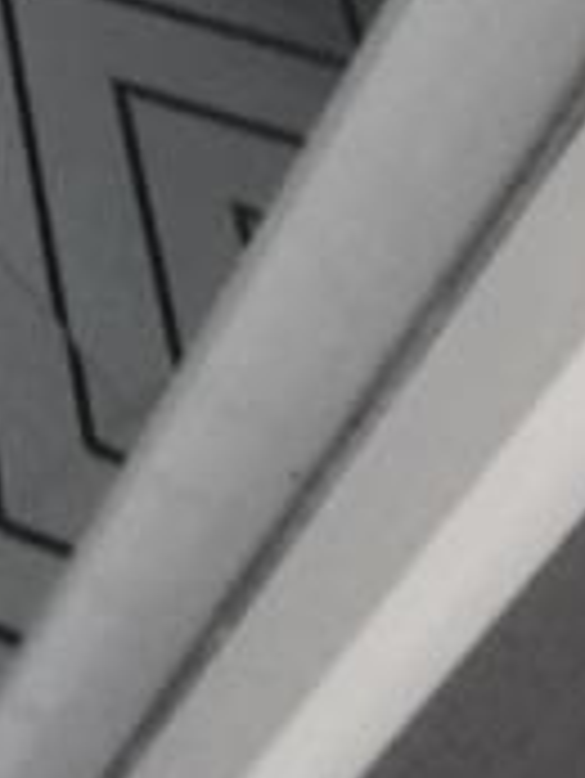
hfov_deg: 11.3
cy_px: -1374
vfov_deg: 12.7
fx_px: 1800
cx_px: -1156
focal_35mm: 80
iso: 160
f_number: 2.2
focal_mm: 1.95
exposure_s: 1/50
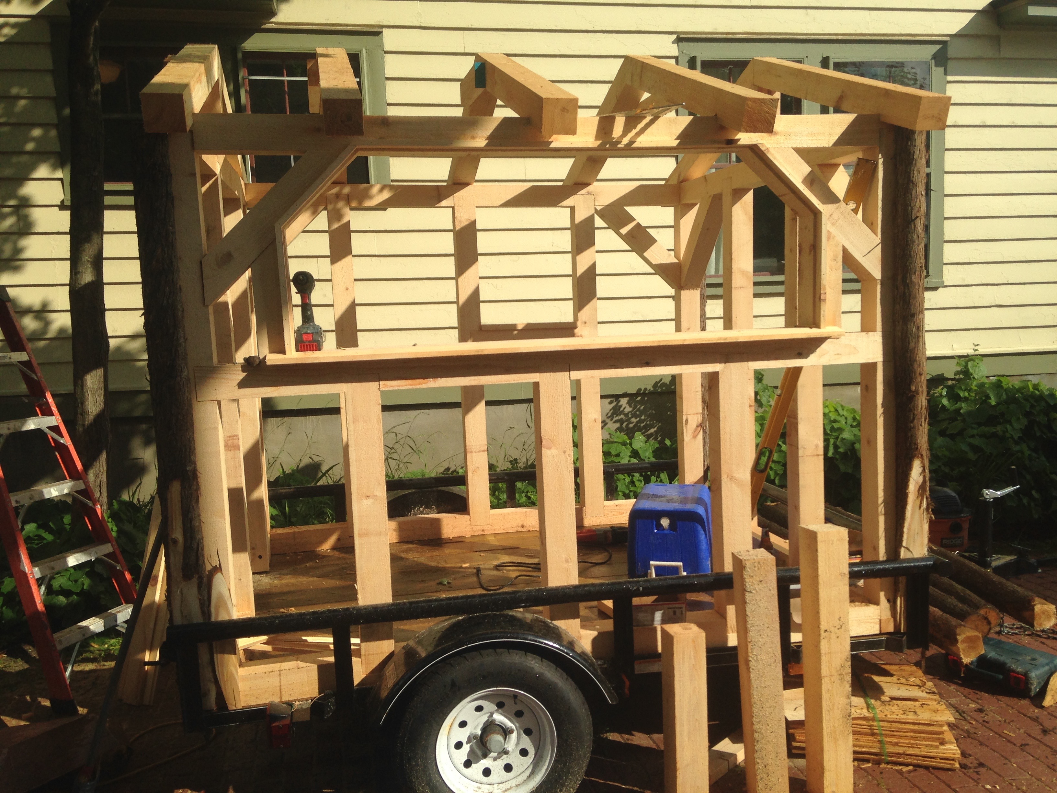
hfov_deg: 55.4
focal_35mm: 33
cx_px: 528
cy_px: 396
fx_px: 1008
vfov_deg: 42.9
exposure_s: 1/2169
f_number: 2.4
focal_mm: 4.12
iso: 50
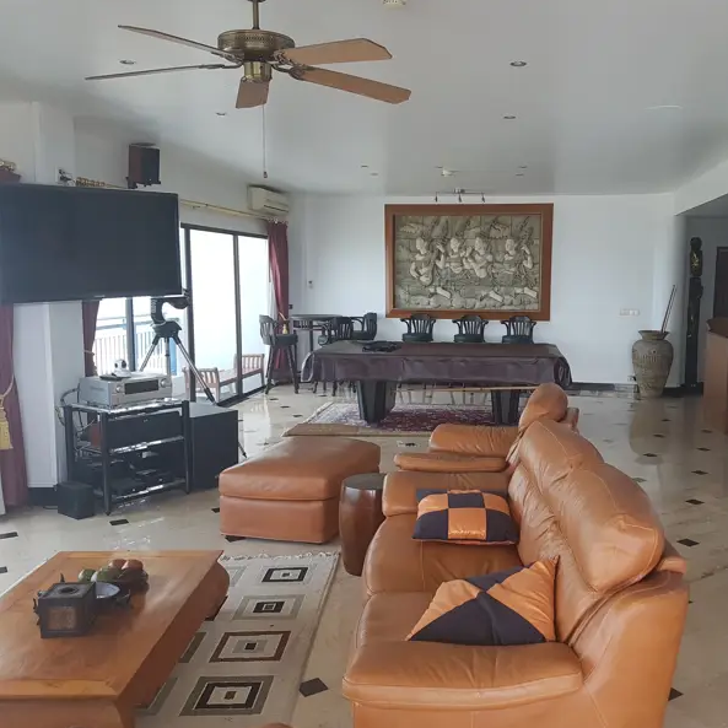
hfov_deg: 51.5
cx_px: 490
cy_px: 363
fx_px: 738
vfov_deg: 52.5
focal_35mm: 31
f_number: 1.7
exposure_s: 1/100
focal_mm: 4.2
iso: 50
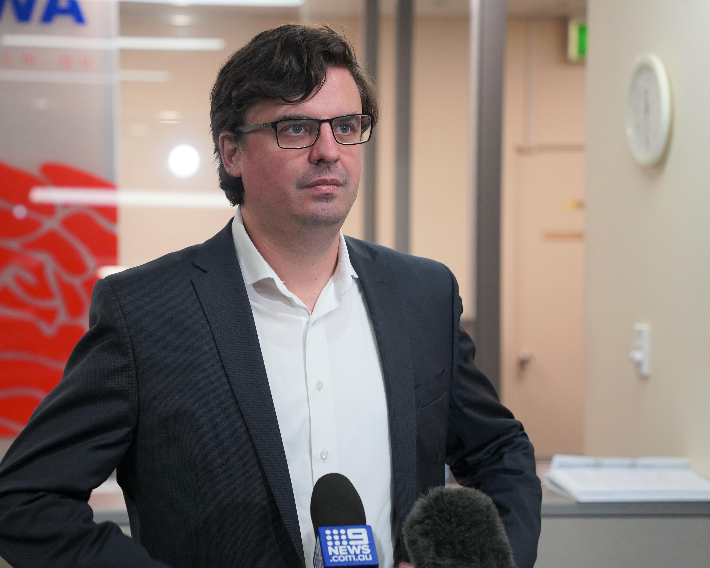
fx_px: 2164
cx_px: 290
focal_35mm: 103
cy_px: 283
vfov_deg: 14.9
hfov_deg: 18.6
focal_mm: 91
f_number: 4.5
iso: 3200
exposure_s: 1/160
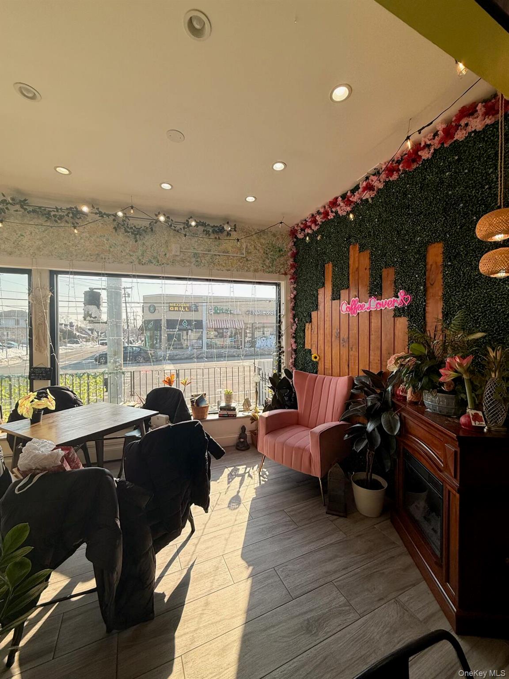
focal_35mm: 14
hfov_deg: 85.7
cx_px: 254
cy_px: 340
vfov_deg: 102.1
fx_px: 274
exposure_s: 1/490
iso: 50
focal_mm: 2.22
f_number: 2.2
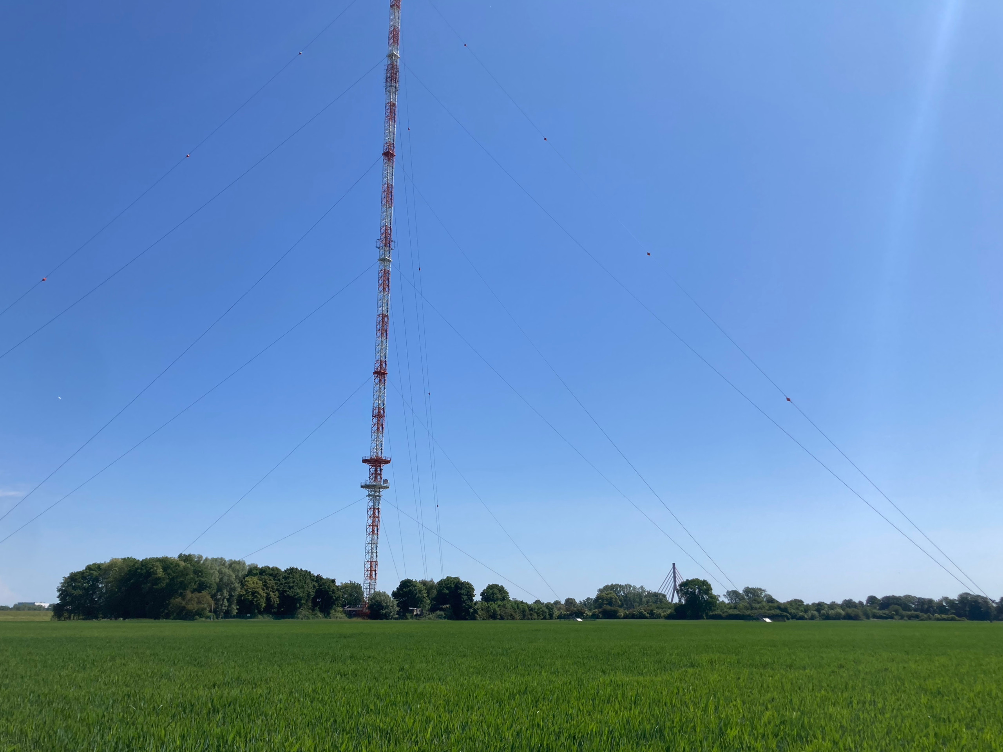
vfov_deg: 49.7
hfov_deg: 63.4
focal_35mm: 28
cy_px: 376
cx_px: 502
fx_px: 811
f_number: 1.8
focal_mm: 3.99
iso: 25
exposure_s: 1/3436
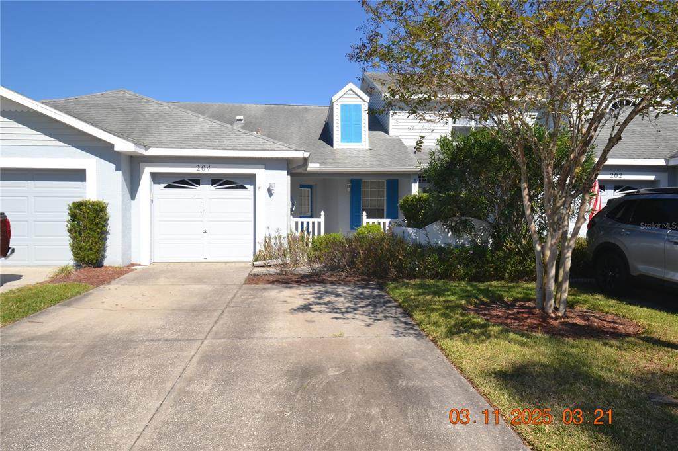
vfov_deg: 50.4
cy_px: 226
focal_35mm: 26
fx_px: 480
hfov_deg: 70.5
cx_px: 339
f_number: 8
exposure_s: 1/200
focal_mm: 17
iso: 100
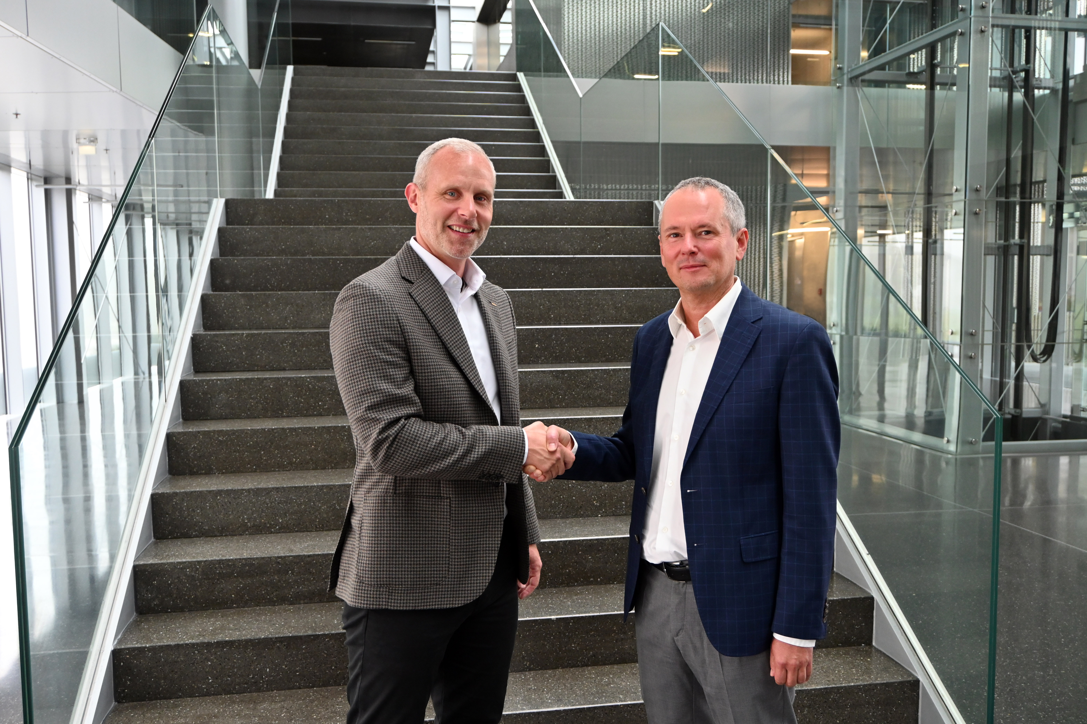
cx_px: 544
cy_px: 362
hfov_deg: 59.5
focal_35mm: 32
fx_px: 951
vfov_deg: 41.7
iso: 1000
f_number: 4
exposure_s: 1/125
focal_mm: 21
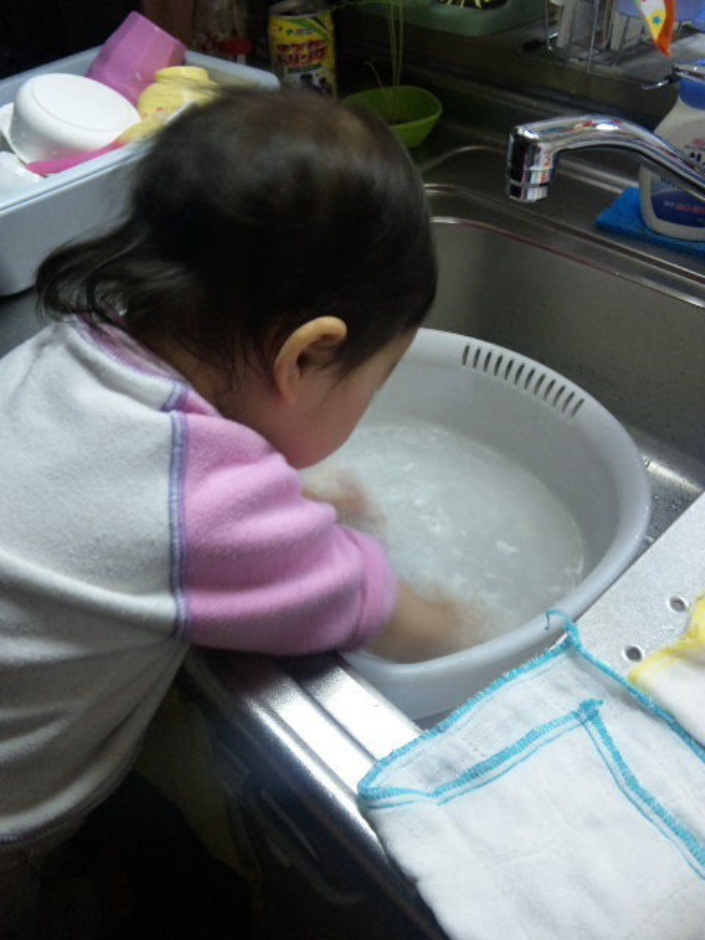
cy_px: 470
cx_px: 352
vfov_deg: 61.7
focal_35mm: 29
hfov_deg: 48.2
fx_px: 787
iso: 115
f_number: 2.8
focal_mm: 4.82
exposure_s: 1/4
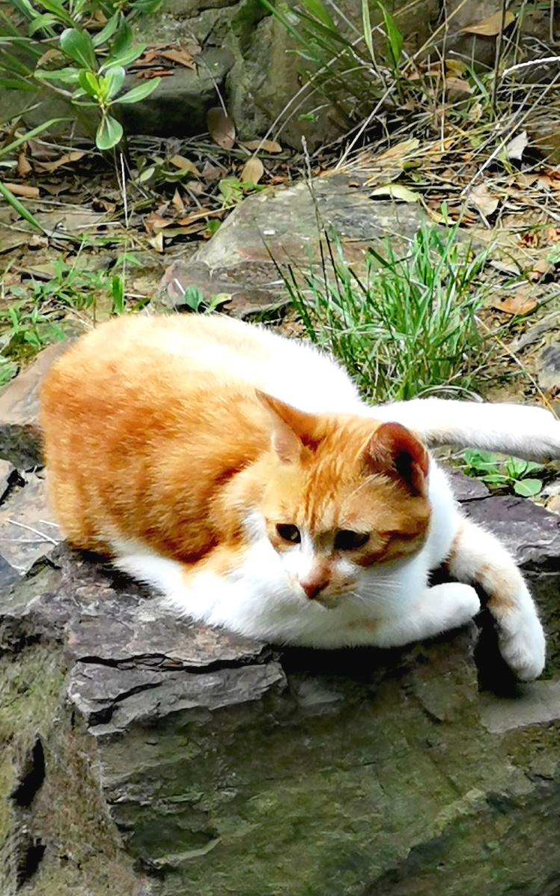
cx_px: 294
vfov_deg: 8.3
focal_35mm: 252
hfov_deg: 5.2
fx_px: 6151
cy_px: 449
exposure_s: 1/115
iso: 50
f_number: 2.4
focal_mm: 7.48
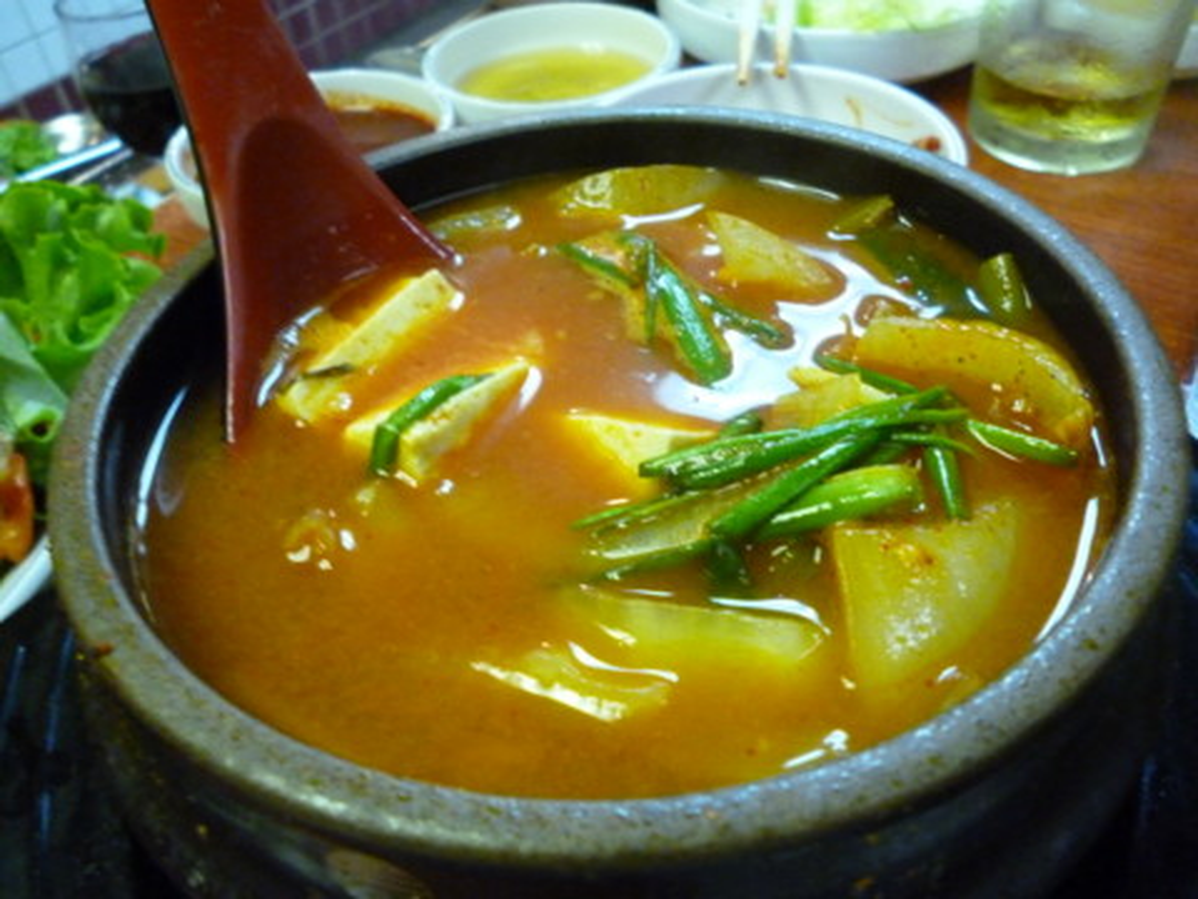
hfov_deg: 63.4
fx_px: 969
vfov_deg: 49.7
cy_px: 450
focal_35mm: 28
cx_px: 599
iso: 800
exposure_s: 1/20
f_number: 3.1
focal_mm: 5
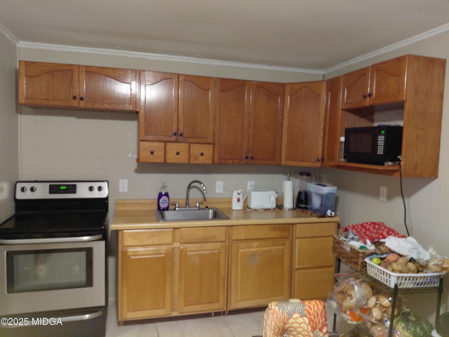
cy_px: 168
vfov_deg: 54.9
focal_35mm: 25
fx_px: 324
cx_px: 224
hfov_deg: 69.4
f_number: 1.8
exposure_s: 1/24
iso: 500
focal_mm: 4.69
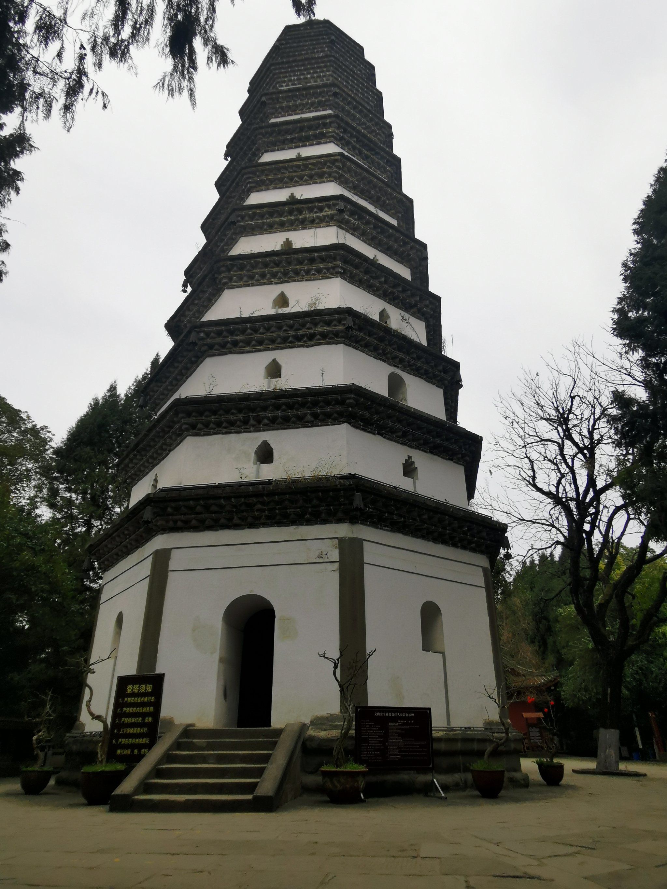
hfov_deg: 58.9
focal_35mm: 23
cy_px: 444
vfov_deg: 73.9
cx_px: 334
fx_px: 591
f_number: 2.2
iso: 50
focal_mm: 2.35
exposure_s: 1/145
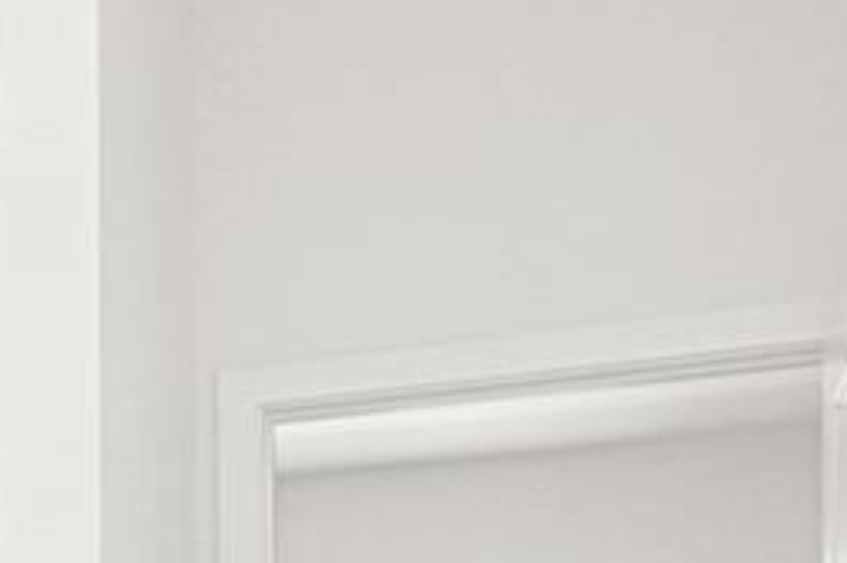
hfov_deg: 16.7
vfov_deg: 12.7
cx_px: -729
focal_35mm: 99
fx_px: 2326
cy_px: 974
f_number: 8
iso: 500
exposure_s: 1/30
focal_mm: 16
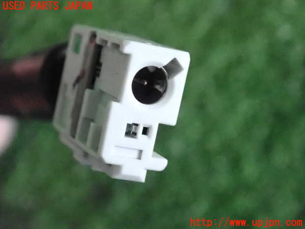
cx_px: 152
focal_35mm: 100
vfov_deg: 14.8
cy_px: 114
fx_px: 881
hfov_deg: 19.6
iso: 6400
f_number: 4.9
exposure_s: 1/250
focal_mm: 18
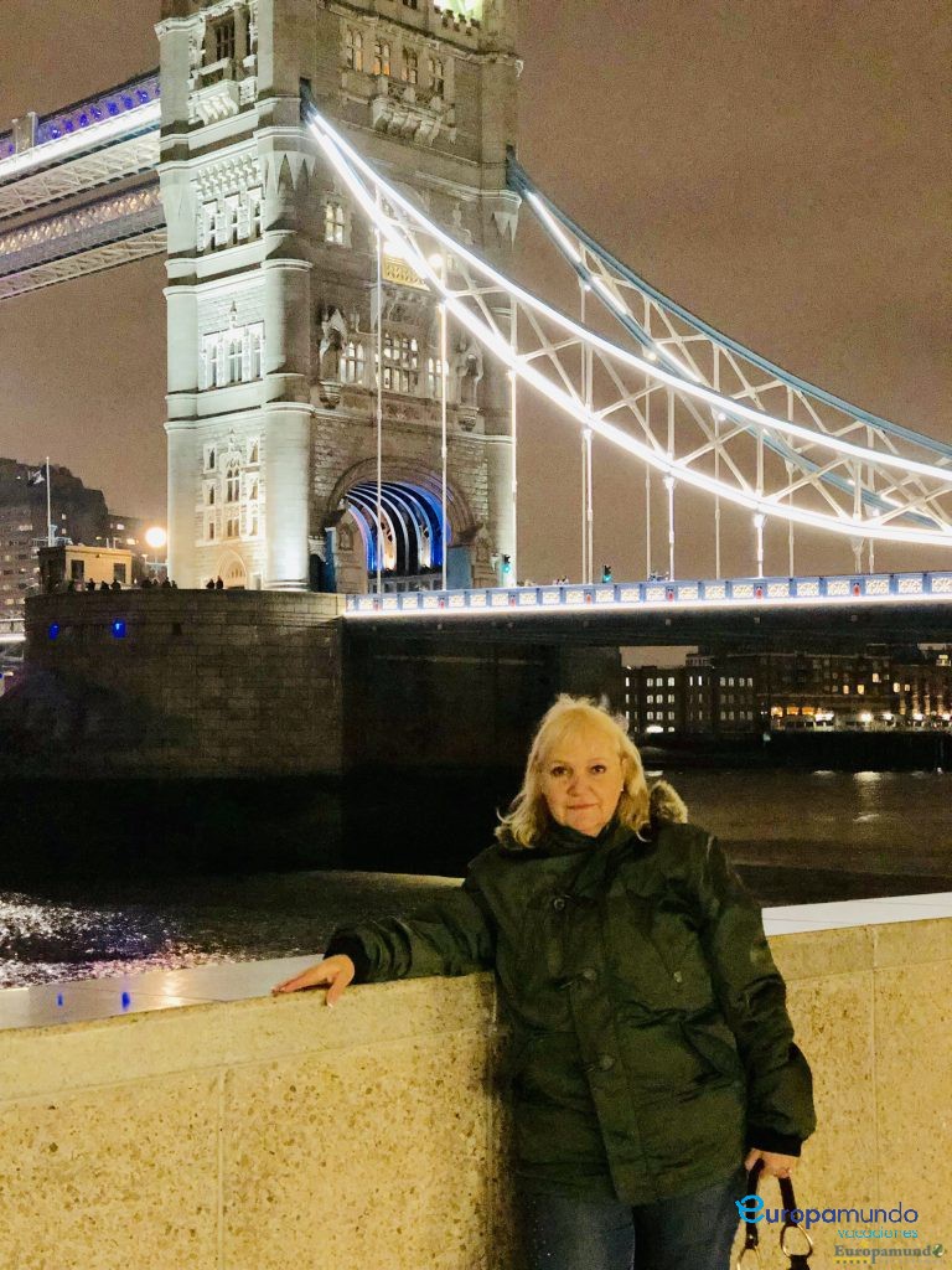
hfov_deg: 28.0
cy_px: 635
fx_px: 1907
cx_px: 476
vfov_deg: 36.8
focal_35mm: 52
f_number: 2.4
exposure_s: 1/8
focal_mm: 6
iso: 250
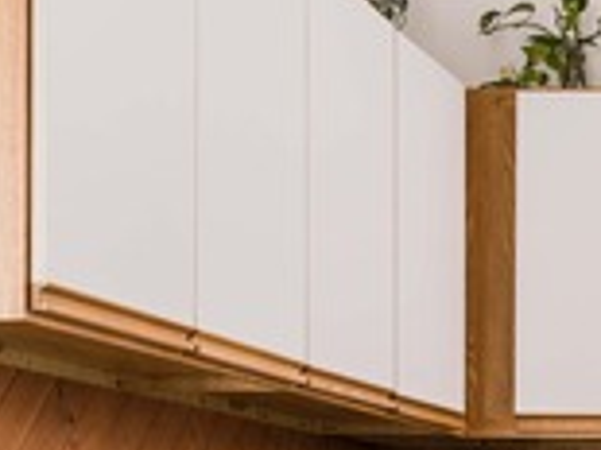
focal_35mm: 116
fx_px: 2012
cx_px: 1074
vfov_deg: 12.3
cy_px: 621
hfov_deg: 14.9
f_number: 8
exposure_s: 1/8
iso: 320
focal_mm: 24
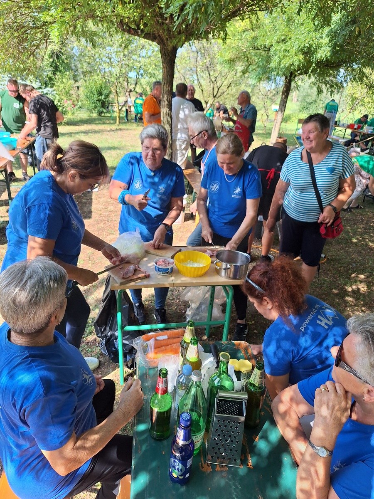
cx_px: 187
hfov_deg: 58.9
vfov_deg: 73.9
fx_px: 331
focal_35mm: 23
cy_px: 250
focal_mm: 5.54
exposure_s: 1/429
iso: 40
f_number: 1.8
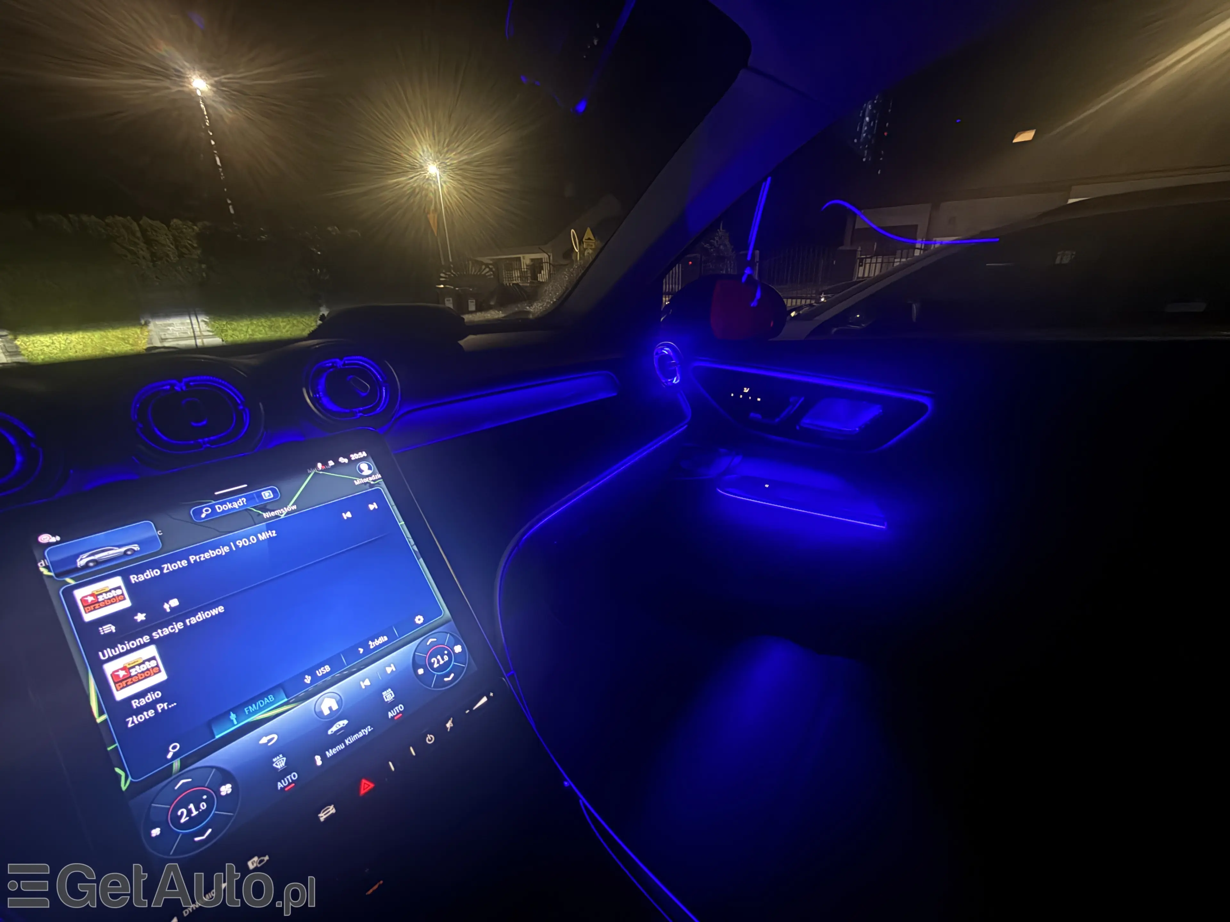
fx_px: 497
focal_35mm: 14
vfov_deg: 85.7
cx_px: 615
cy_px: 461
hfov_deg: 102.1
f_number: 2.2
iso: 3200
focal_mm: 2.22
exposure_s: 1/4
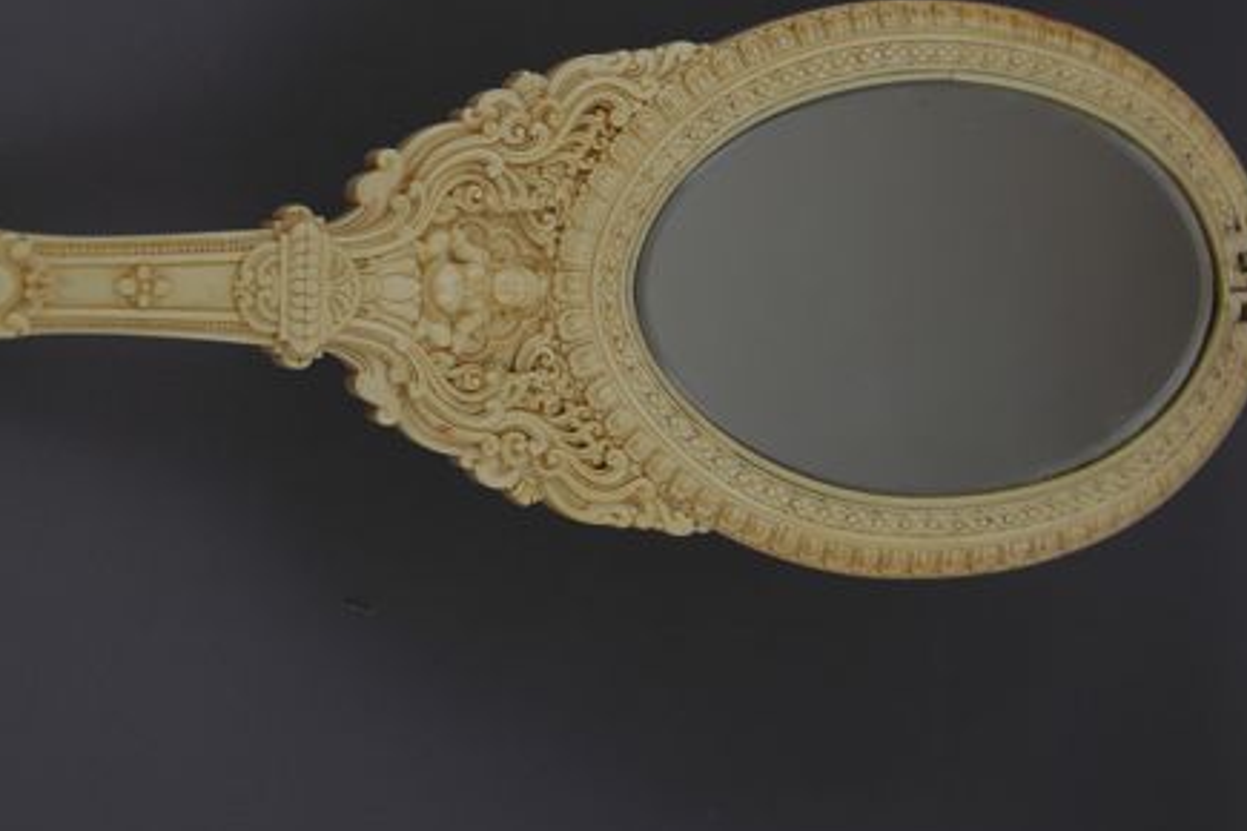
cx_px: 456
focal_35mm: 97
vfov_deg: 14.1
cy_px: 289
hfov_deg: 21.0
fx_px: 3360
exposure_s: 1/60
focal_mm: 44
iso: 200
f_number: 4.5
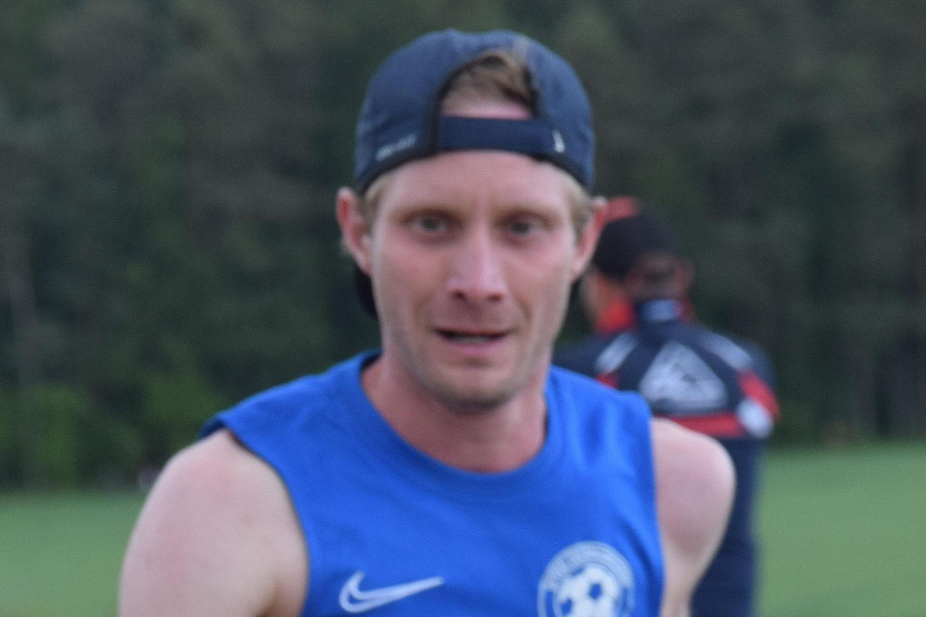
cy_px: 308
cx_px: 463
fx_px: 4051
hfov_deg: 13.0
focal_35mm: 158
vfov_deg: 8.7
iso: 200
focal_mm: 105
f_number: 8
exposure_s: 1/250
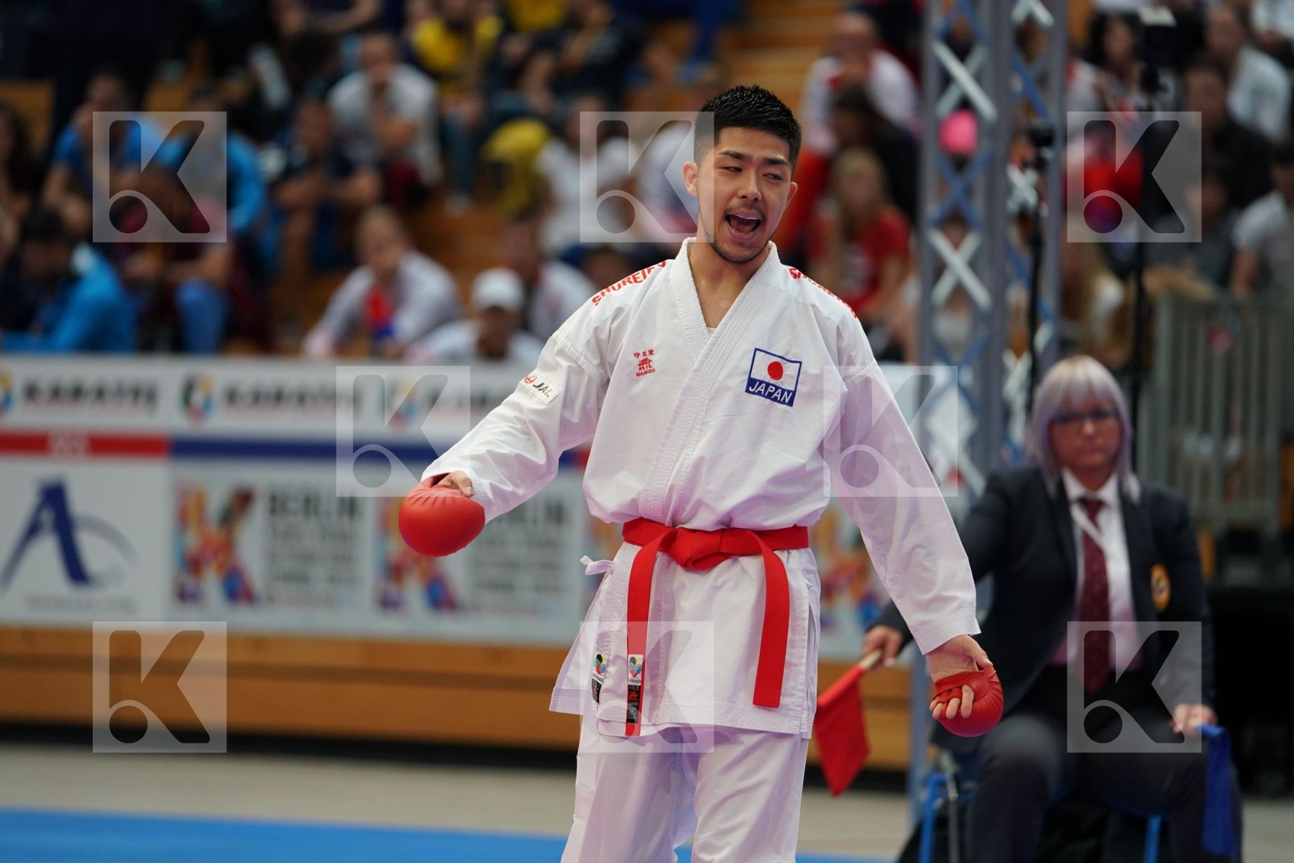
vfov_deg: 6.9
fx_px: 7188
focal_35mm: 200
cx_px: 647
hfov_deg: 10.3
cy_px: 432
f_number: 2.8
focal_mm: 200
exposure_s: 1/1000
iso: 1600
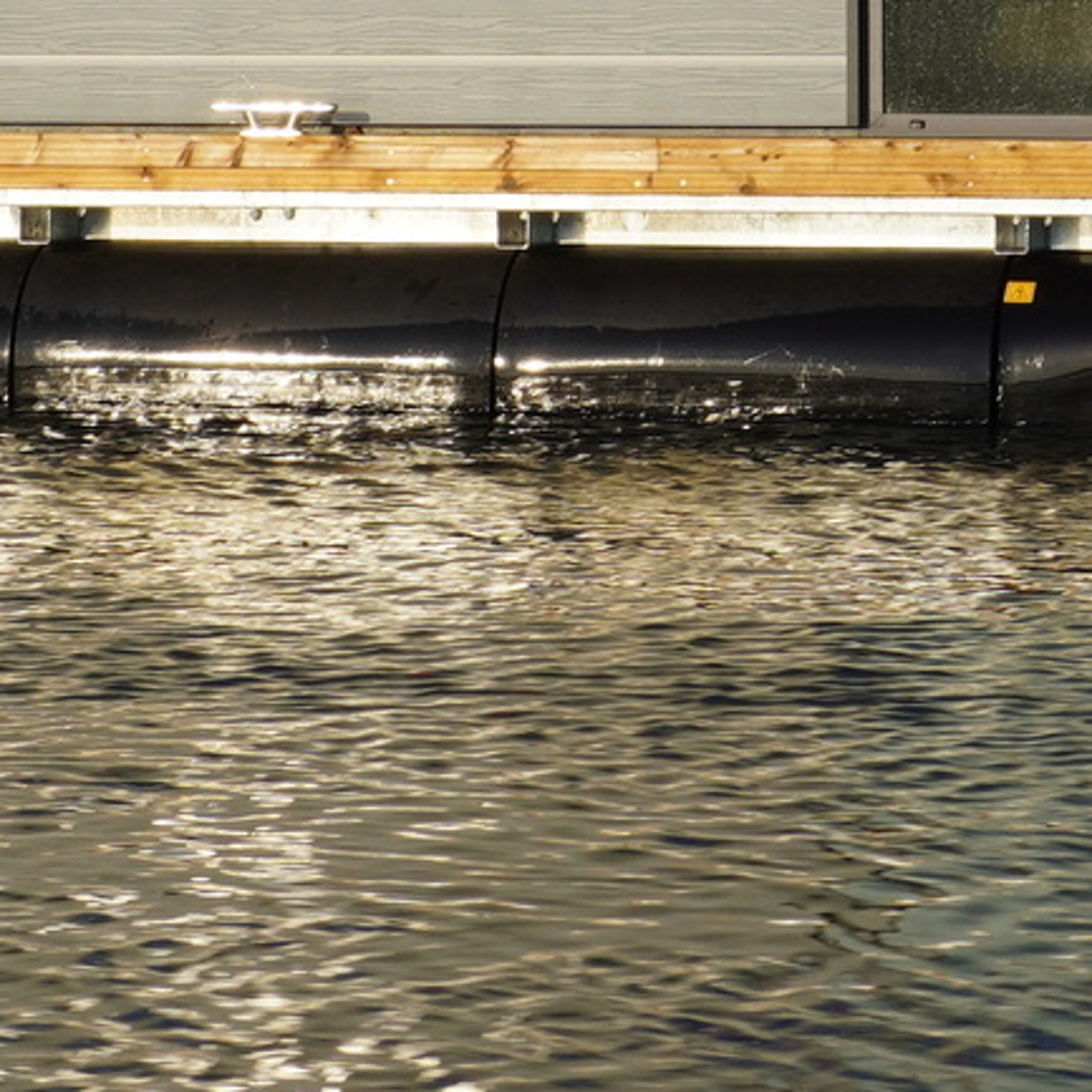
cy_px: -257
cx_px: 931
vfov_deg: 10.1
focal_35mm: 169
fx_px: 6048
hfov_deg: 10.3
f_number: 10
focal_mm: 23
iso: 100
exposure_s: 1/160
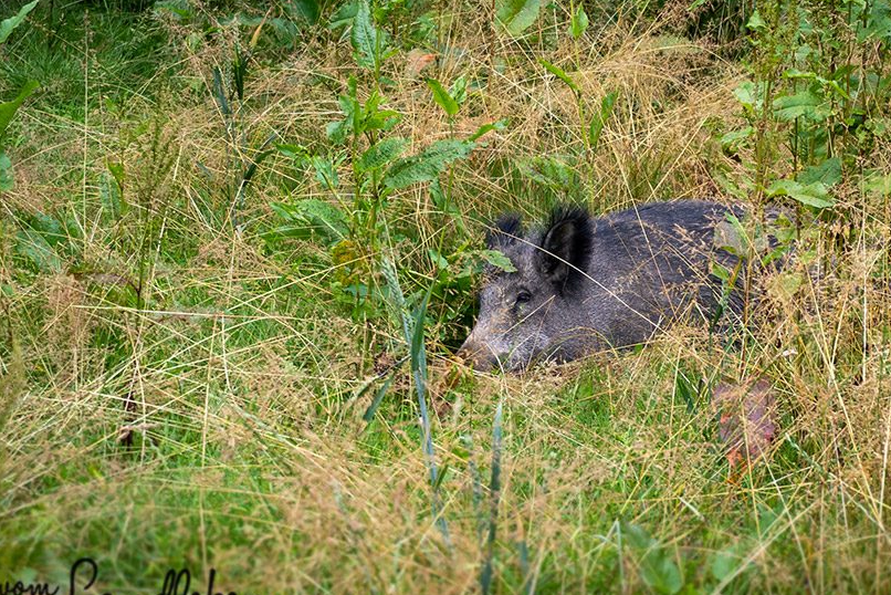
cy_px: 270
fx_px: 2302
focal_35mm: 93
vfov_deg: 14.7
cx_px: 513
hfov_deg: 21.9
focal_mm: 50
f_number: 5.6
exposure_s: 1/250
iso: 500
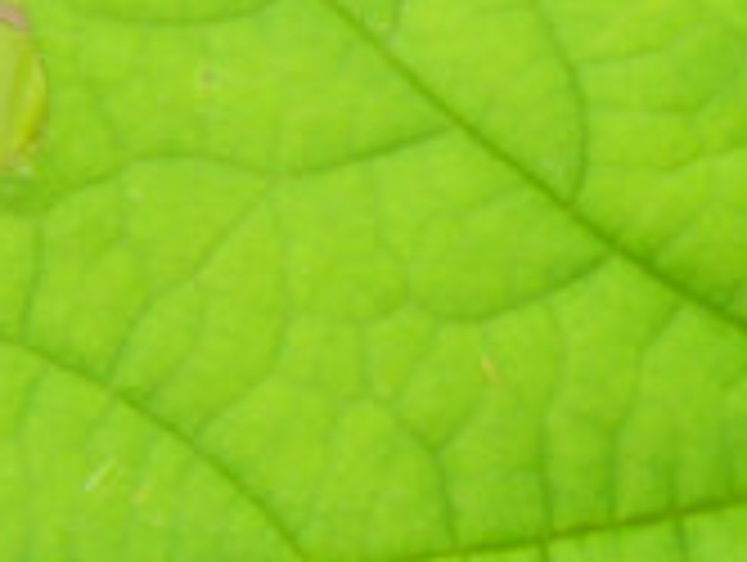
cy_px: 551
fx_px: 8191
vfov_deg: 3.9
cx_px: 886
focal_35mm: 379
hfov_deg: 5.2
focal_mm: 18.6
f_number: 4.5
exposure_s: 1/80
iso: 80
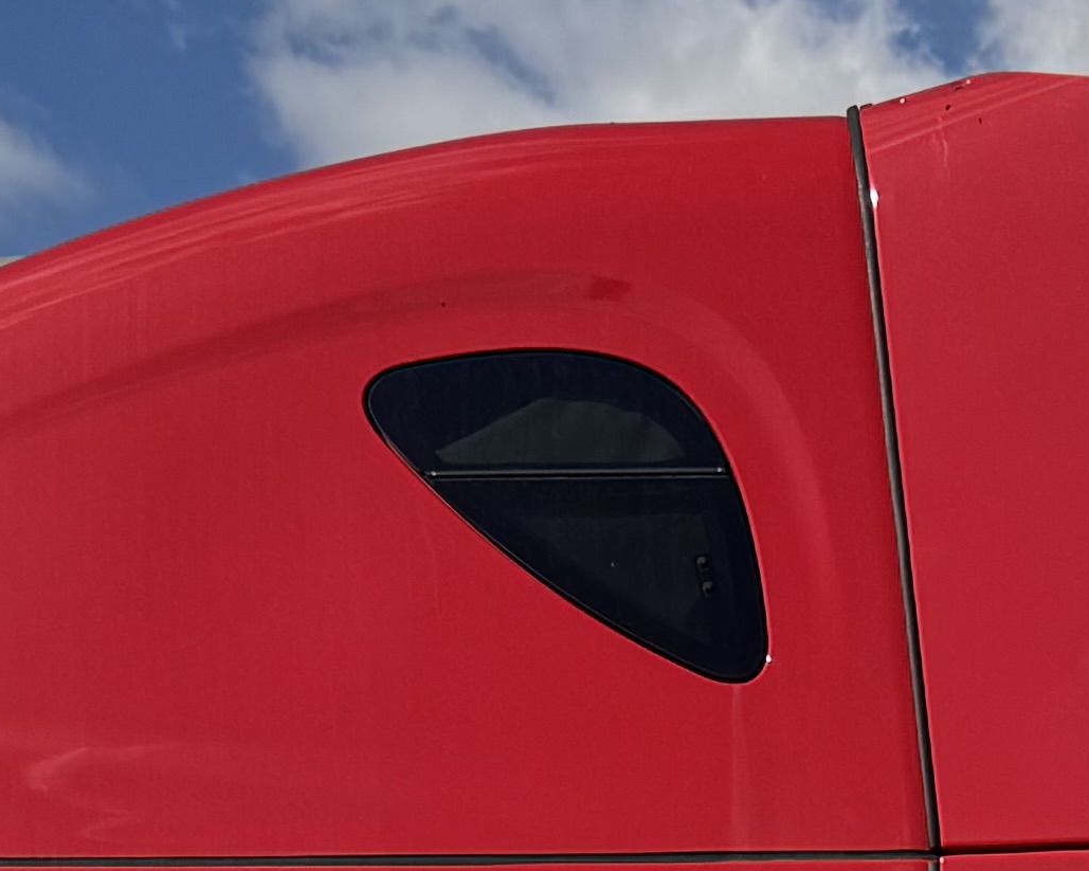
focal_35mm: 130
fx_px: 4190
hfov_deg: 14.7
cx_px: 822
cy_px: 2004
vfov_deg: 10.4
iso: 80
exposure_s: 1/5348
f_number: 1.78
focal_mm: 6.76
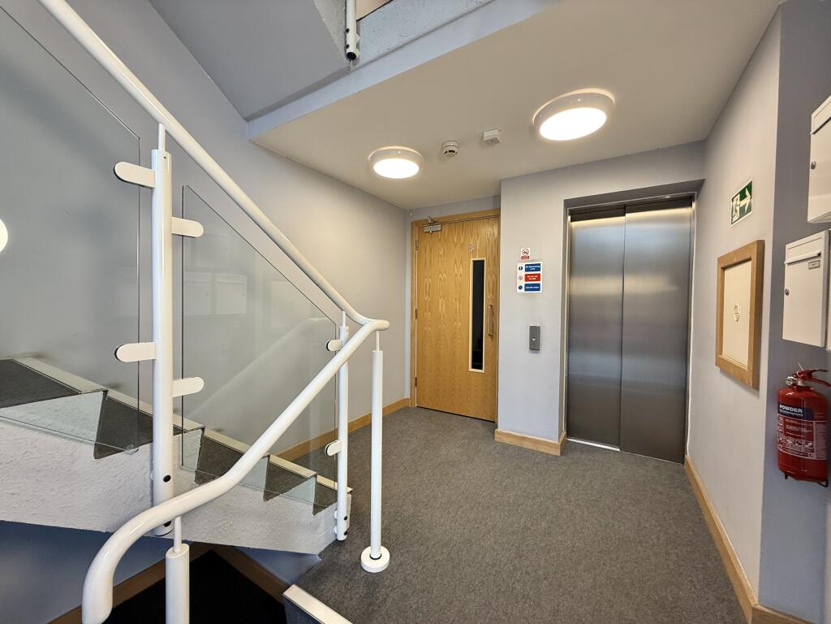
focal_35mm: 14
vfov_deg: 85.7
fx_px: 336
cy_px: 312
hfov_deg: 102.1
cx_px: 416
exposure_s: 1/99
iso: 160
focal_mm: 2.22
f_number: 2.2
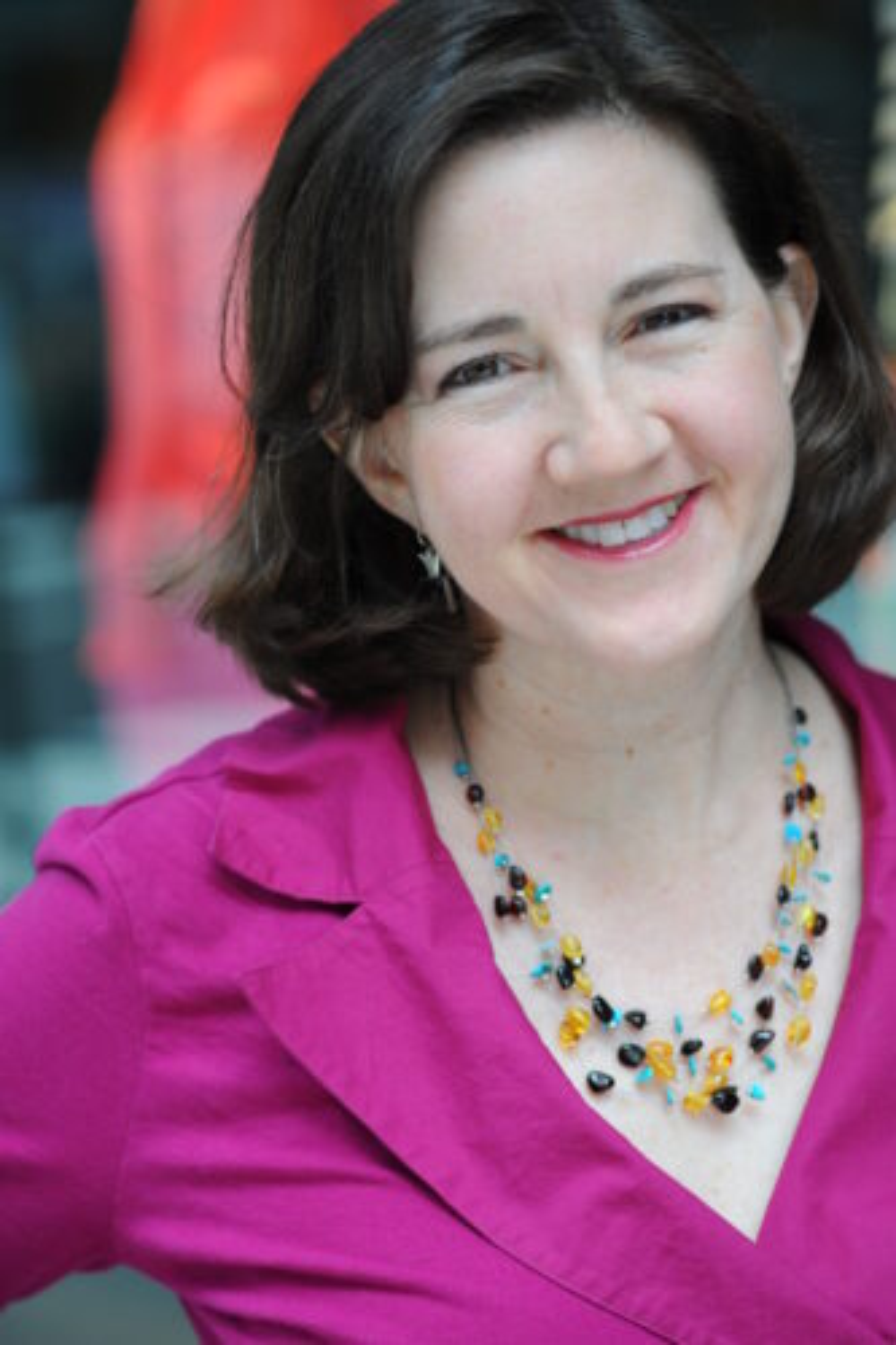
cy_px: 672
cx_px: 448
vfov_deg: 19.5
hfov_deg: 13.0
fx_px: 3922
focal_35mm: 105
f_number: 3.5
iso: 400
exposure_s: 1/200
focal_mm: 105
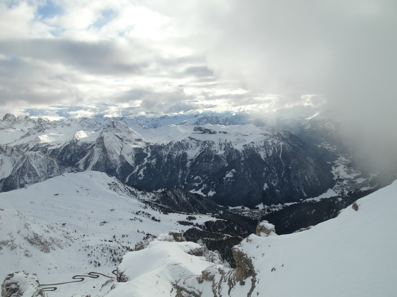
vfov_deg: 20.4
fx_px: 826
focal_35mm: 72
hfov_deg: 27.0
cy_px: 148
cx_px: 198
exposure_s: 1/500
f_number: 4.9
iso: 80
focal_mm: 15.6
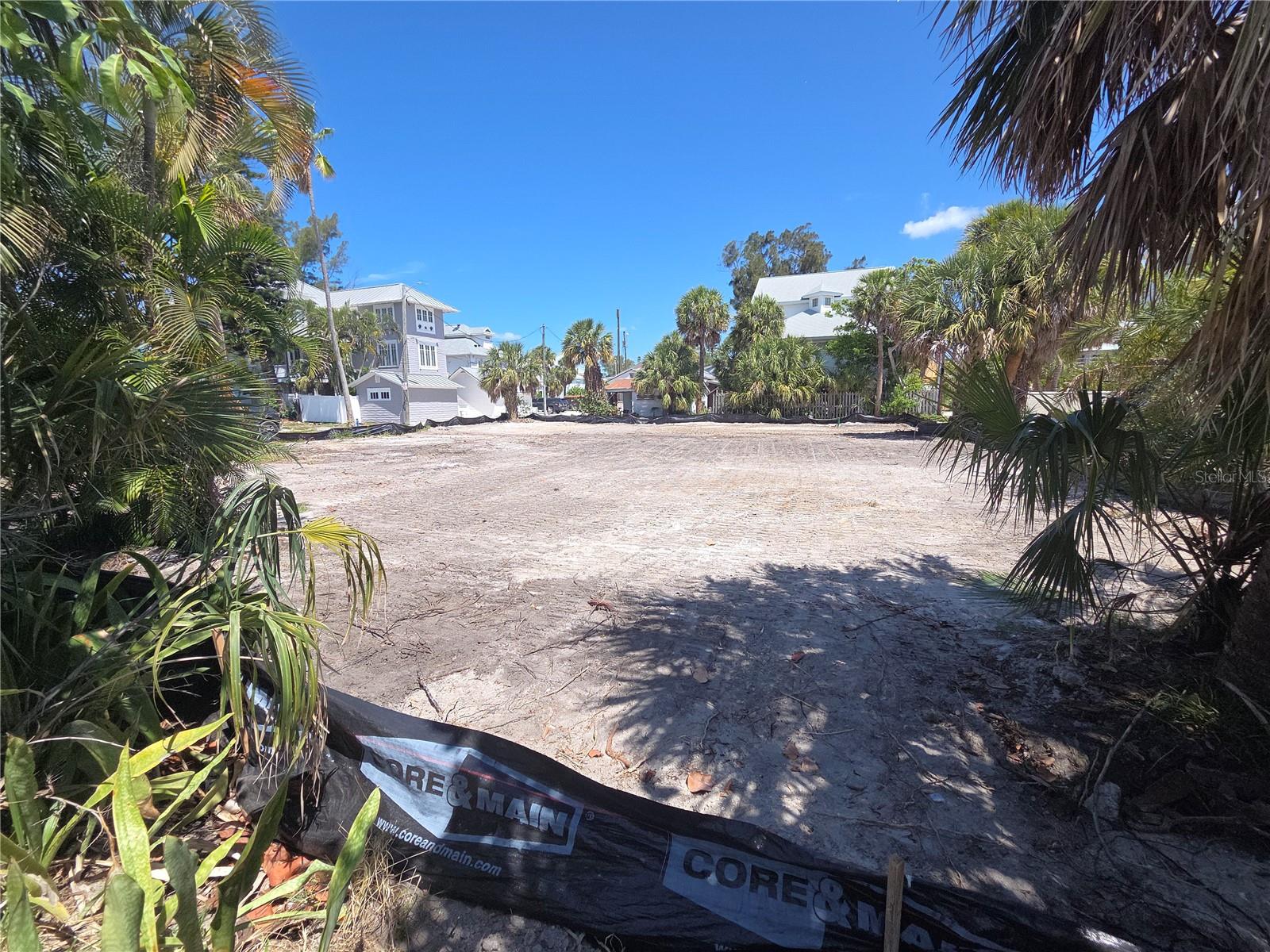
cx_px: 635
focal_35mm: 13
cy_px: 476
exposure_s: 1/1318
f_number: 2.2
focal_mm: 2.2
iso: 50
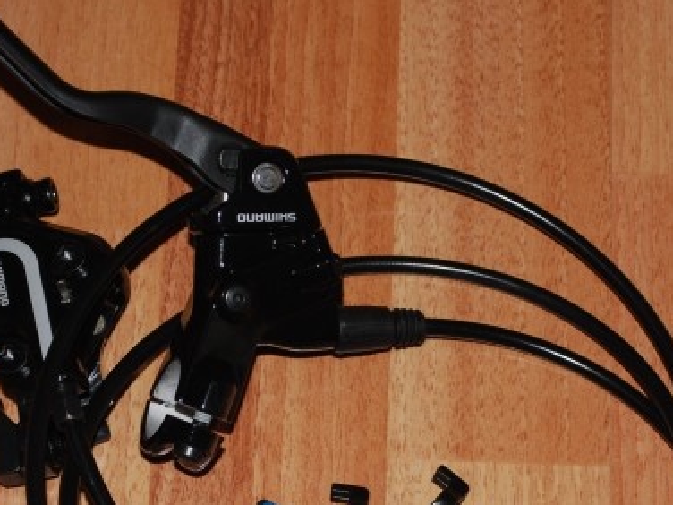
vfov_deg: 12.0
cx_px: 322
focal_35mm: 123
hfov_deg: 16.0
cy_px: 387
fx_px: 2391
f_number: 5.3
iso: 200
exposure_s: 1/60
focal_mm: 40
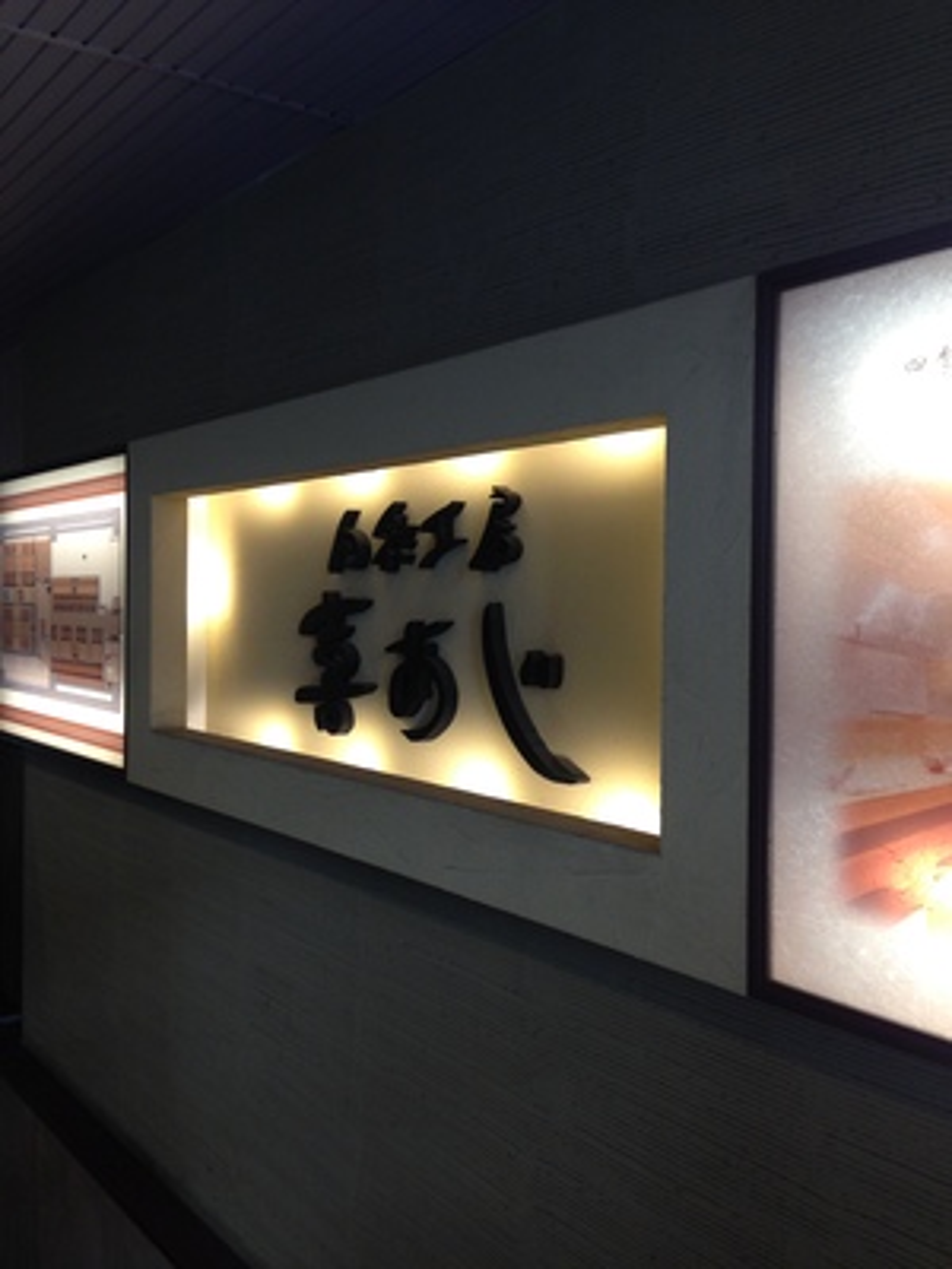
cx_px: 476
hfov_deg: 42.9
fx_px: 1210
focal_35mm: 33
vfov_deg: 55.4
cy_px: 634
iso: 64
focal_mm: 4.12
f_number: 2.4
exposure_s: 1/40
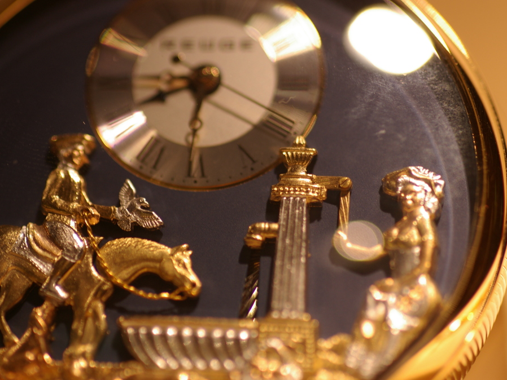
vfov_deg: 10.6
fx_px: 2044
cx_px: 236
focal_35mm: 140
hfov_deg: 14.1
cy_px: 189
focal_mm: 85
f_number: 2.8
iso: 200
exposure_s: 1/20
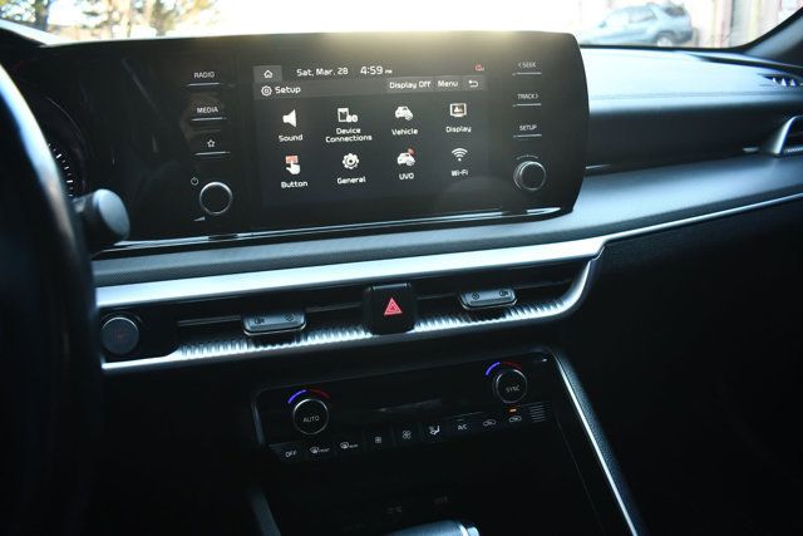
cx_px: 402
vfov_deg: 48.0
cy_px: 268
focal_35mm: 27
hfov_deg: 67.4
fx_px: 602
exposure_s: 1/125
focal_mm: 18
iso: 1250
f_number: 3.5
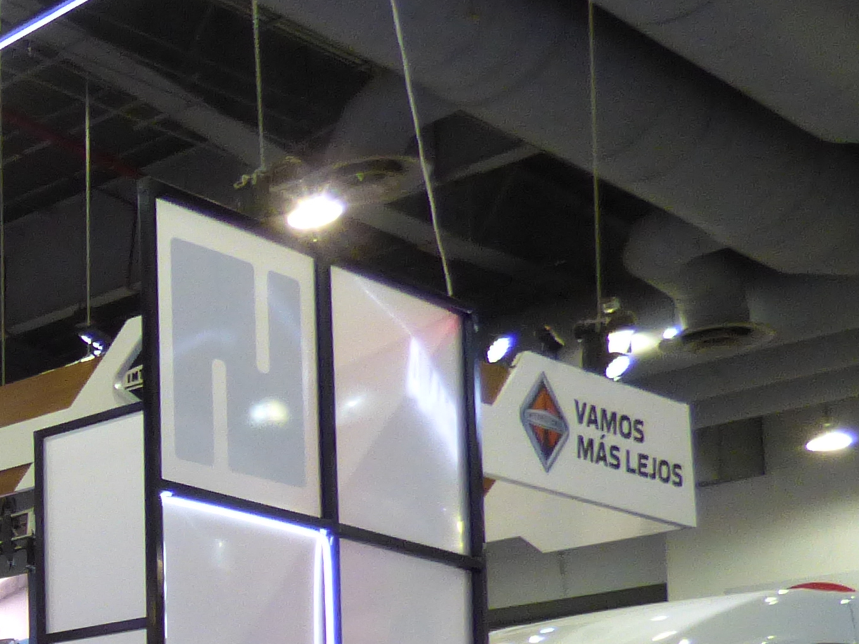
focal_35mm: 68
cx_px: -590
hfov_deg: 21.4
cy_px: 808
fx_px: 1687
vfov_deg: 20.0
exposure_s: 1/60
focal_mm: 3.58
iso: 320
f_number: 2.8
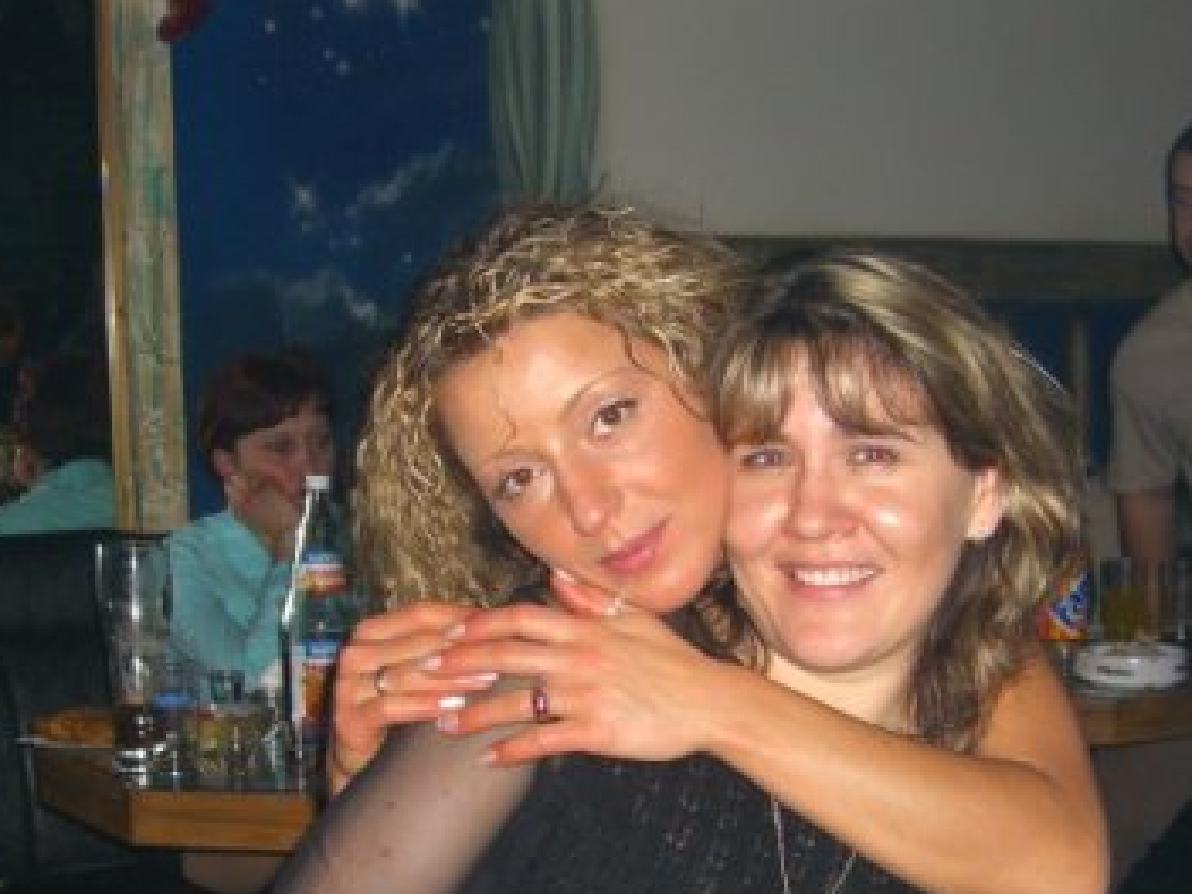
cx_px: 642
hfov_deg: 29.8
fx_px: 2238
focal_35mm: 65
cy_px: 751
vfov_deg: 22.2
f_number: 2.8
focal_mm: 7.9
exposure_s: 1/60
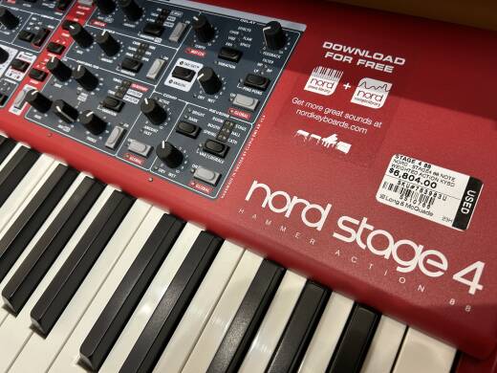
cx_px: 248
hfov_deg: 67.3
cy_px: 186
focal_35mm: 26
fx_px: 373
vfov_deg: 53.1
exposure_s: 1/60
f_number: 1.5
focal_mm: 5.7
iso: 80
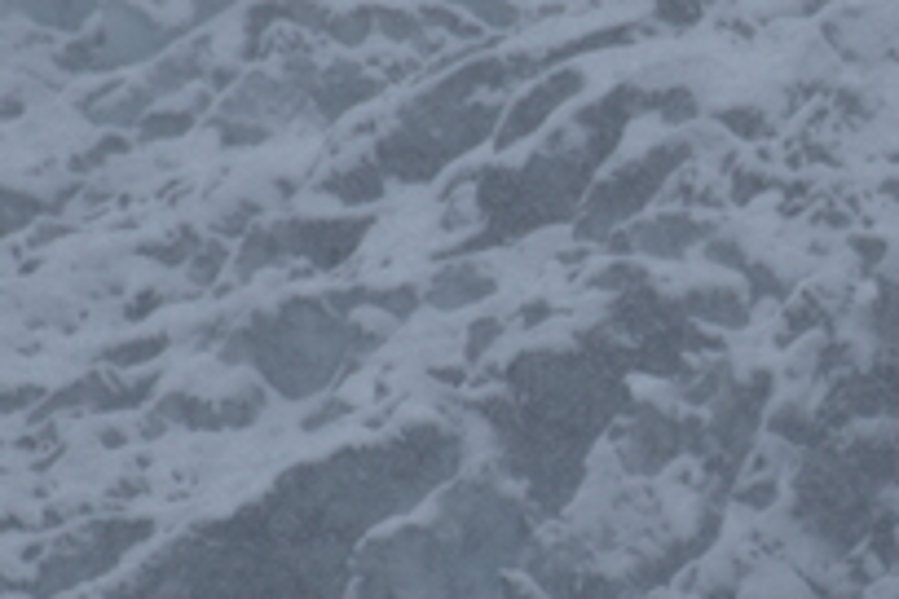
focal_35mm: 1568
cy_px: 207
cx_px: 758
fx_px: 39153
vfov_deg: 0.9
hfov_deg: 1.3
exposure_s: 1/500
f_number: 5.6
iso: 160
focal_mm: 250
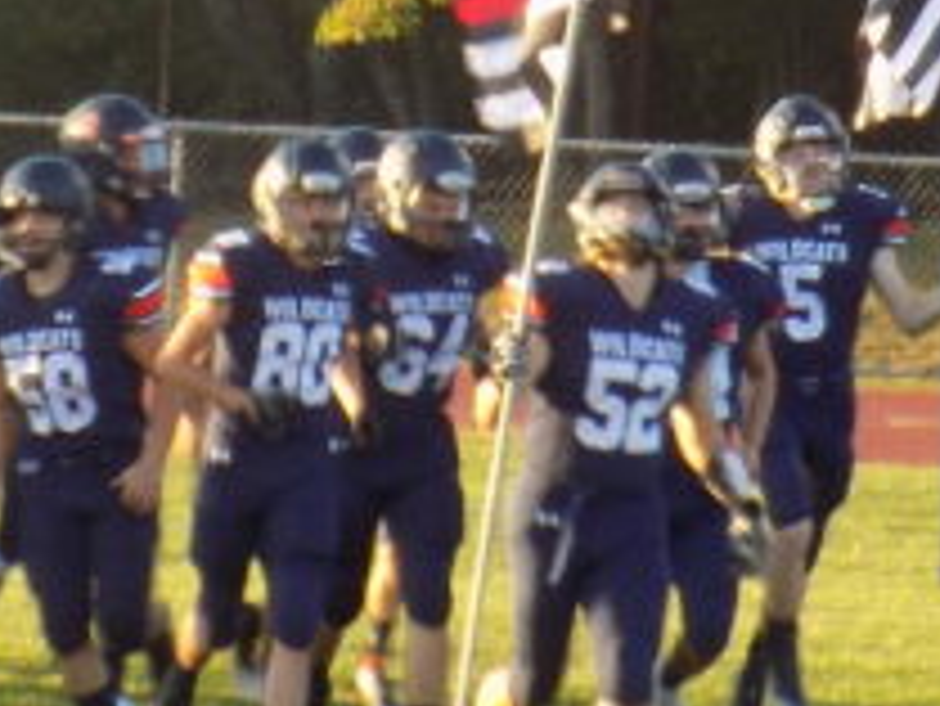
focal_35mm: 662
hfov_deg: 3.0
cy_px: -108
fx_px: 17987
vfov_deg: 2.2
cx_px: 517
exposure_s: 1/50
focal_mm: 23.4
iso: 80
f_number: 5
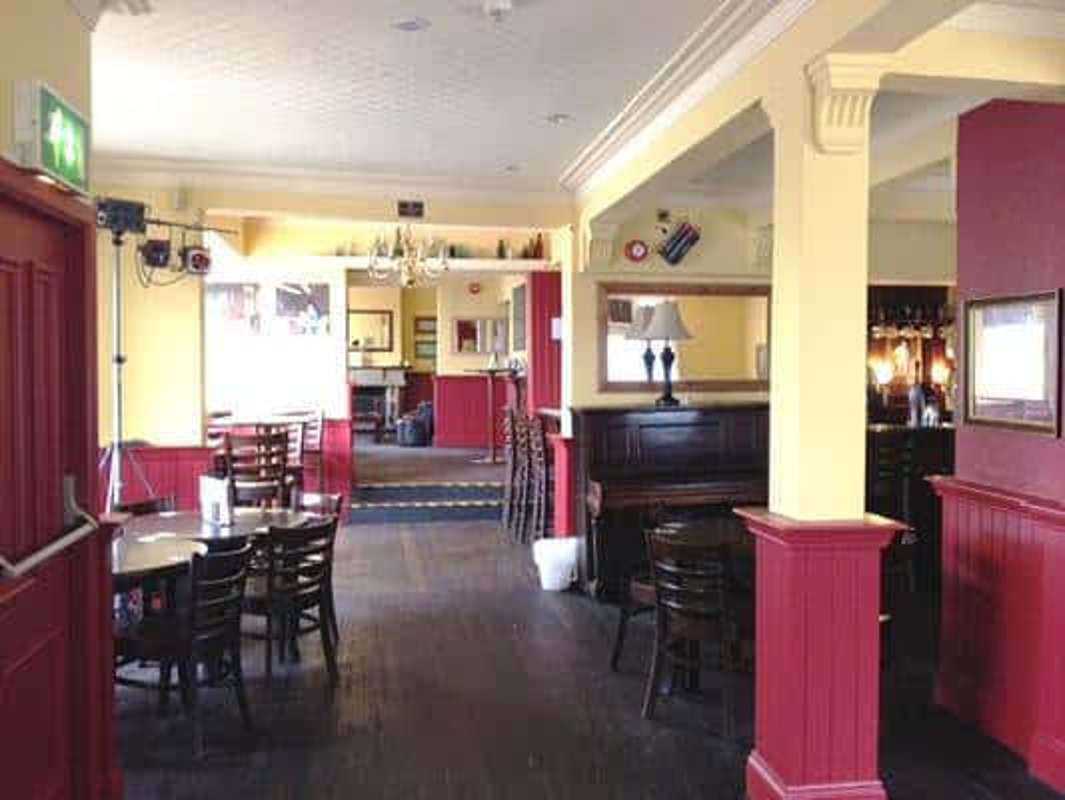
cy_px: 400
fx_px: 1077
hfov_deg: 52.6
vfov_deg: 40.7
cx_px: 532
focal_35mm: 35
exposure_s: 1/20
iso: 160
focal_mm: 4.28
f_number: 2.4
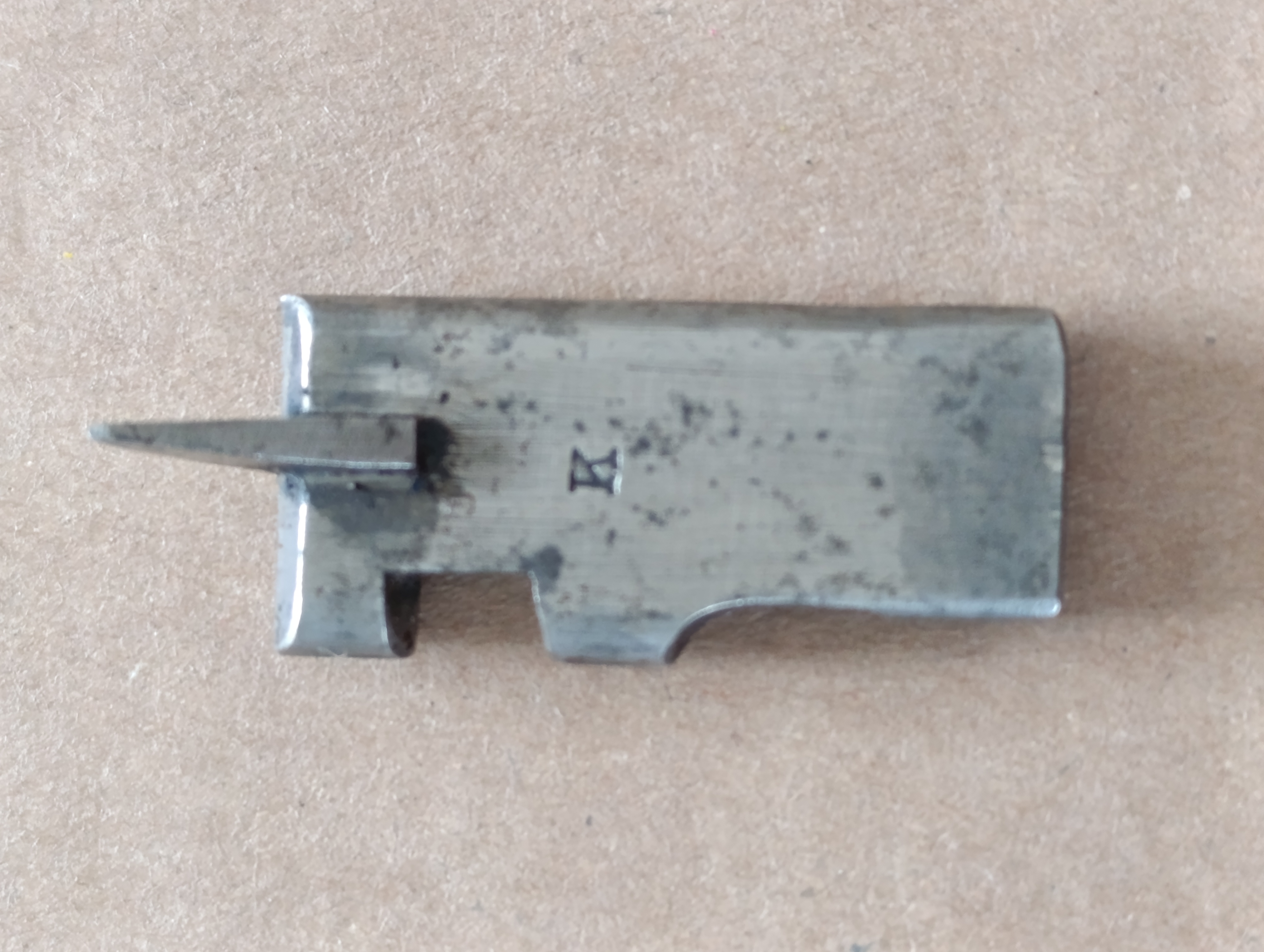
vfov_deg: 16.1
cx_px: 632
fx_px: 3364
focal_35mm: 92
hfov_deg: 21.3
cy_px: 476
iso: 500
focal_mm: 6.14
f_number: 1.6
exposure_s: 1/100
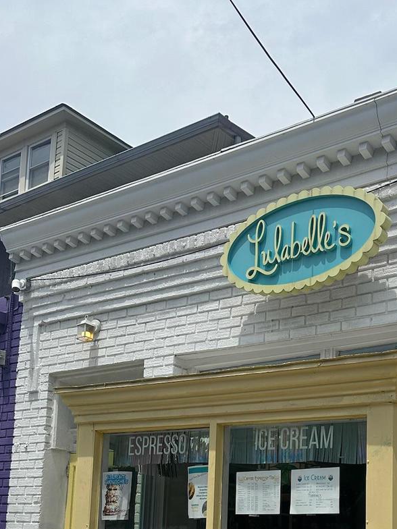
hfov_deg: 30.4
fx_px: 719
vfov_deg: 37.8
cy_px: 474
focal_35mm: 47
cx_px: 298
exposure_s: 1/7576
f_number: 1.78
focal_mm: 6.86
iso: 80
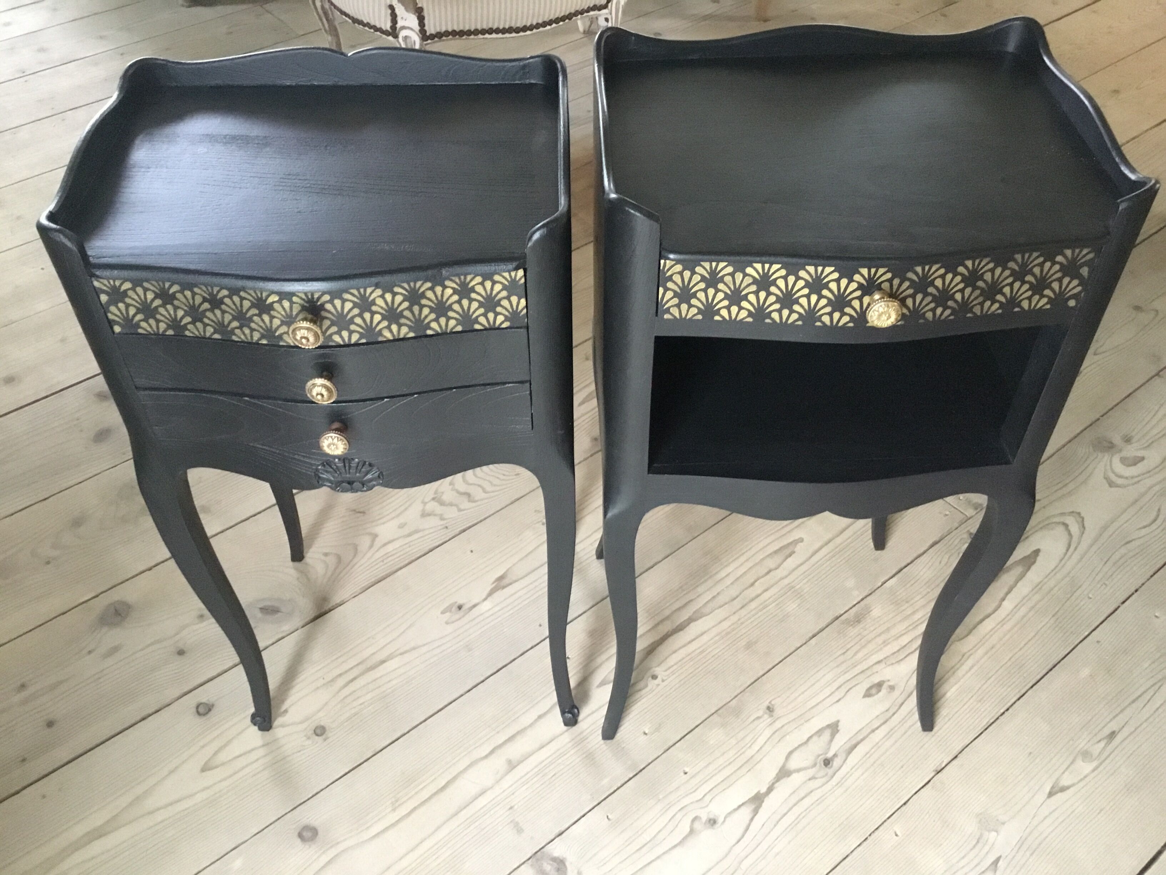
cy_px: 438
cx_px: 583
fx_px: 1044
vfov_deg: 45.4
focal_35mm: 31
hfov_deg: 58.4
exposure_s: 1/17
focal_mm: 3.3
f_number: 2.4
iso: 320
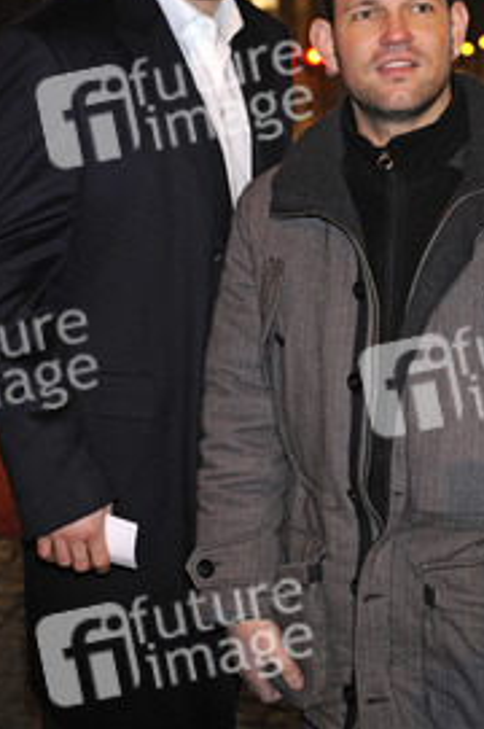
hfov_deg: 21.9
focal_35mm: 62
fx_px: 1253
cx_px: 253
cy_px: 239
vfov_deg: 32.1
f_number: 2.8
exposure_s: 1/40
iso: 1600
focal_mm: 42
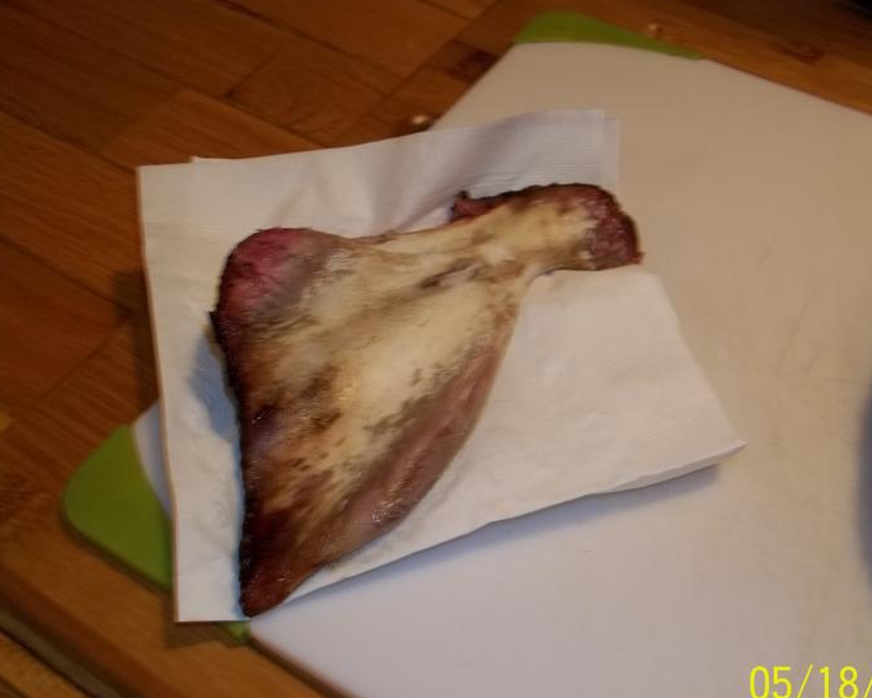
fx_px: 1058
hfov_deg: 44.8
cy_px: 359
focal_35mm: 41
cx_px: 456
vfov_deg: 36.5
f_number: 2.9
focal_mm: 5.7
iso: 64
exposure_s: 1/30
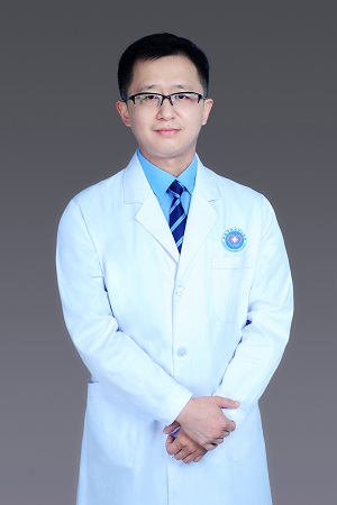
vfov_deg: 39.6
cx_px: 168
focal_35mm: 50
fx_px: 702
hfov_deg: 27.0
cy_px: 252
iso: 200
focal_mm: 50
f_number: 9
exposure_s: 1/160
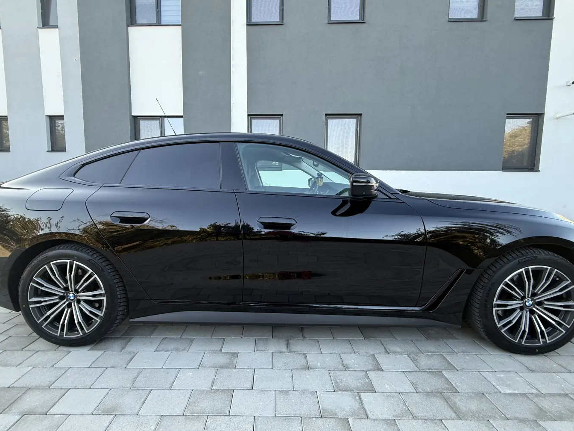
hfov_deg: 98.1
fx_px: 249
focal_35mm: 15
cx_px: 272
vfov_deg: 81.7
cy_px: 203
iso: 64
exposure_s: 1/99
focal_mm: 2.22
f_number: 2.2
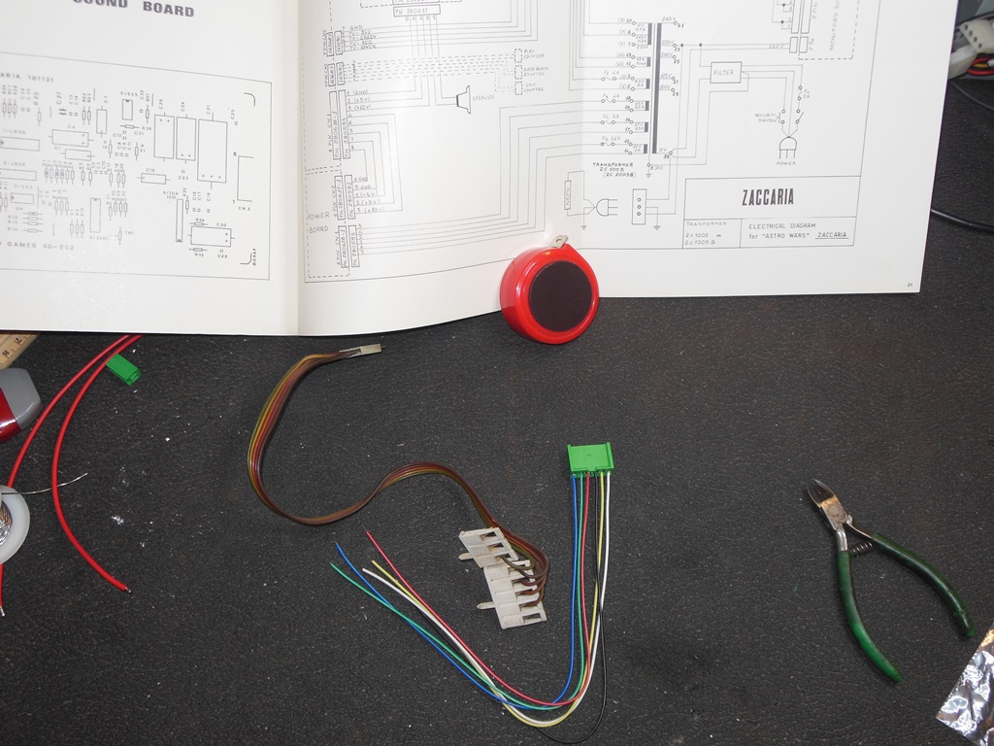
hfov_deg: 49.0
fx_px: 1091
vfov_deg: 37.7
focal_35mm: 38
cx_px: 497
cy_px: 373
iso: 125
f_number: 3.6
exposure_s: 1/30
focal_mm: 6.8
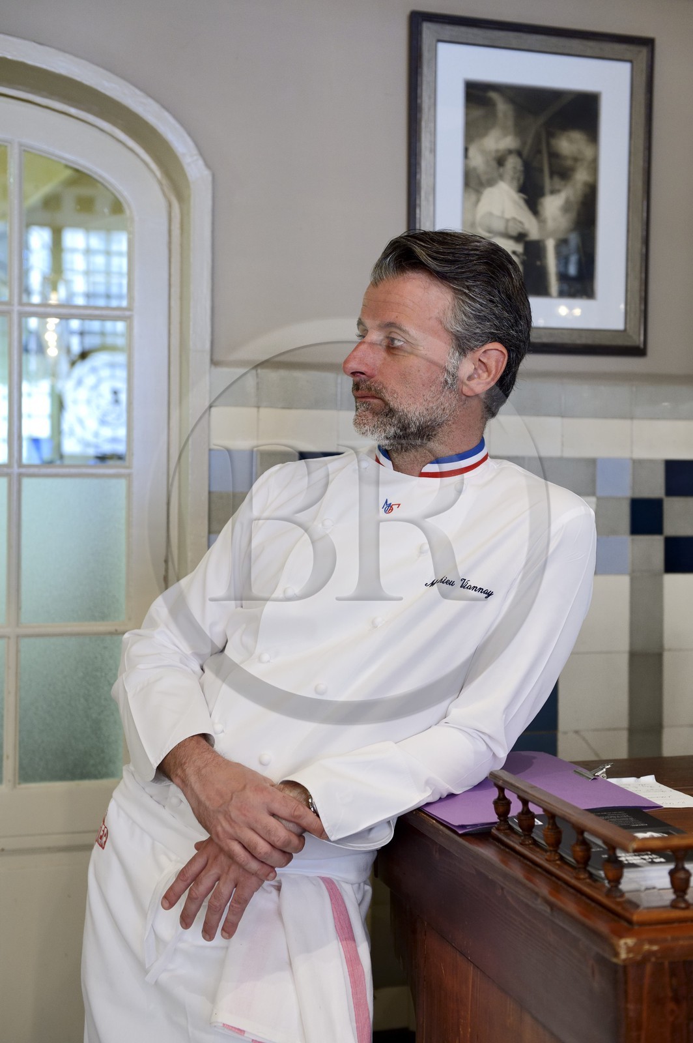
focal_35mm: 45
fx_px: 1302
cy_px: 522
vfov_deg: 43.6
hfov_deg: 29.8
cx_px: 346
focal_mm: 45
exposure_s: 1/30
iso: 800
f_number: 3.5
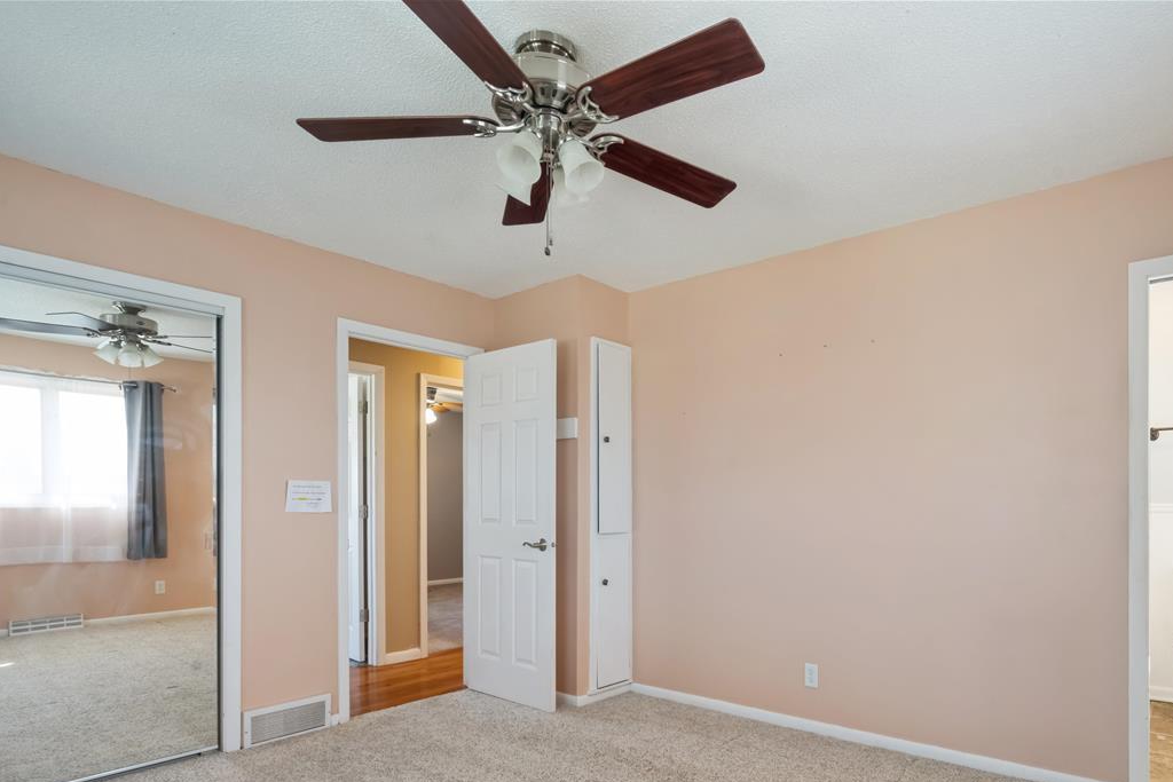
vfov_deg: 61.1
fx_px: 652
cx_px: 695
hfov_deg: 83.1
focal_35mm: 20
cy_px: 487
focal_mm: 16
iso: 400
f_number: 10
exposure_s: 1/5
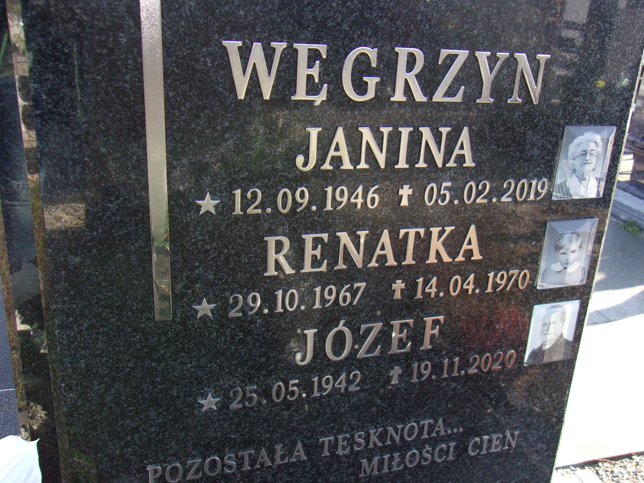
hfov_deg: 52.5
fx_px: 651
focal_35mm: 35
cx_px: 354
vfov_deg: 40.7
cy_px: 222
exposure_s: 1/200
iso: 80
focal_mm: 4.9
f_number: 3
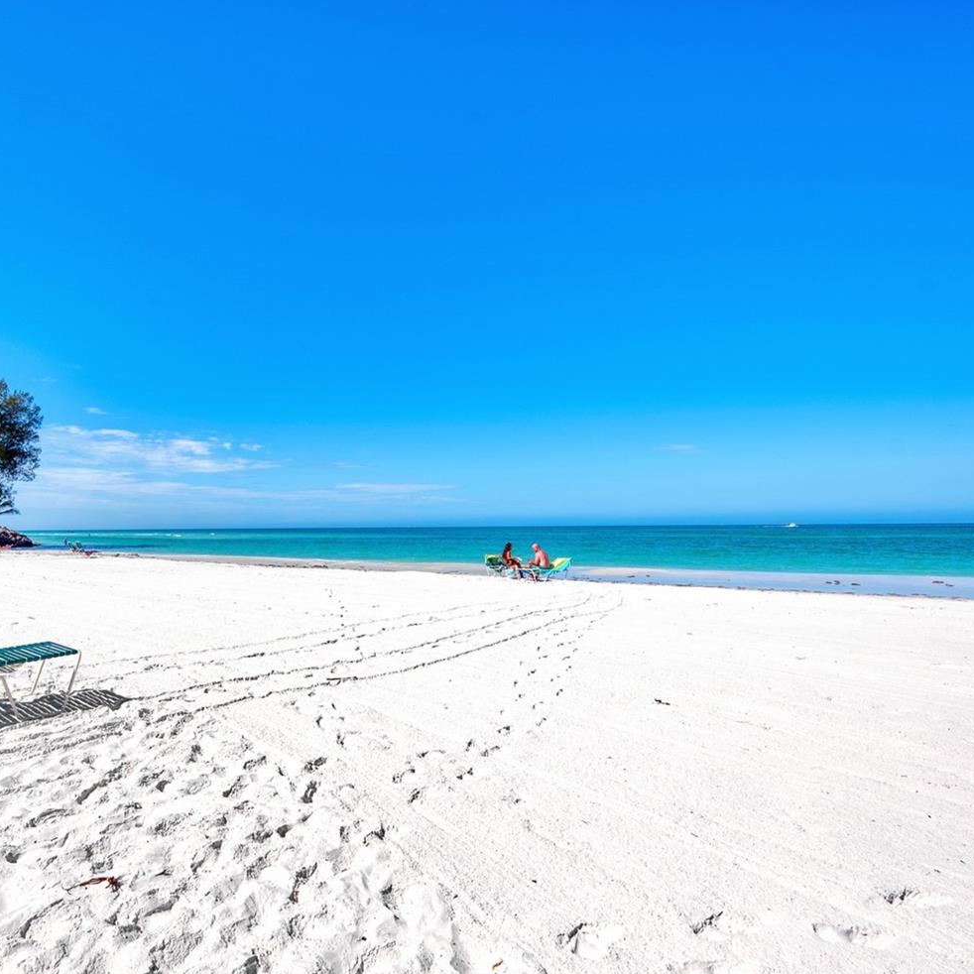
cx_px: 281
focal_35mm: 18
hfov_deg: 76.5
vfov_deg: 80.7
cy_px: 512
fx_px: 573
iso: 320
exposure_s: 1/200
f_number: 7.1
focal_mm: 13
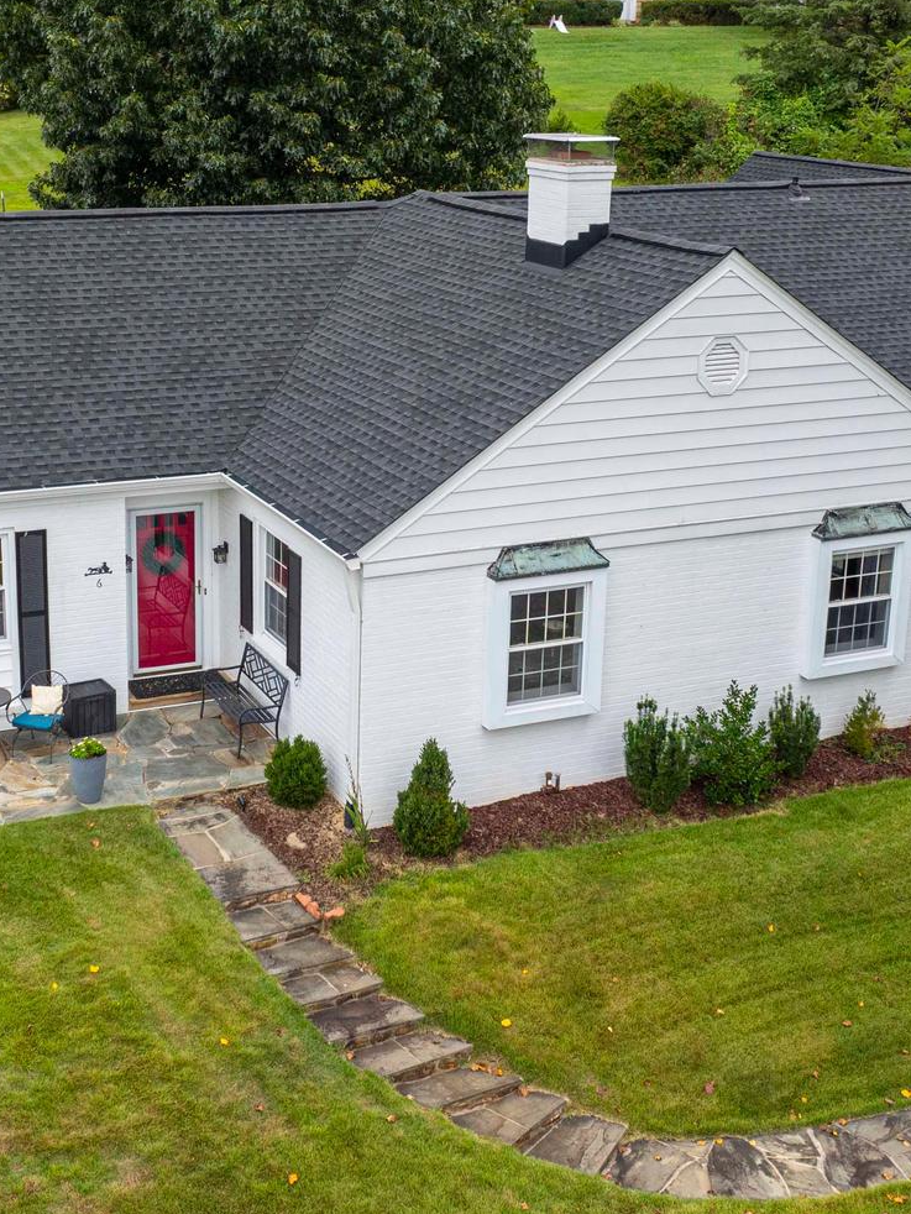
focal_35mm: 50
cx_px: 284
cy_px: 525
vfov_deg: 38.1
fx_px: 1754
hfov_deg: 28.9
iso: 160
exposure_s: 1/320
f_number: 2.8
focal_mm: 12.29
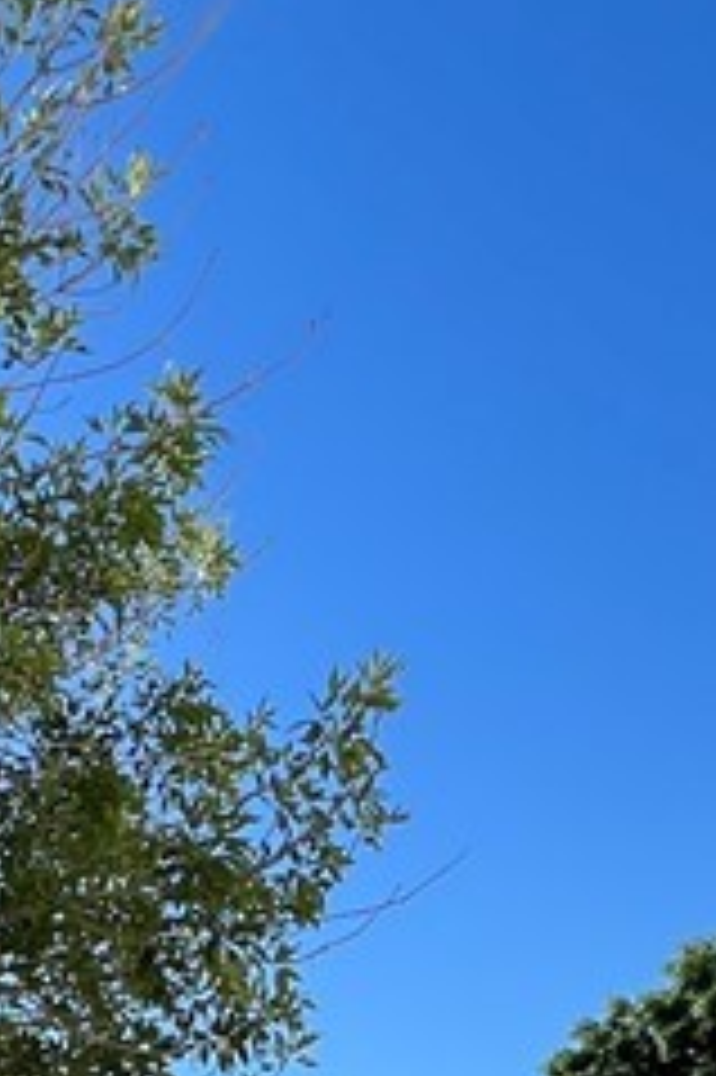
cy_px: 1616
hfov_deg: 21.3
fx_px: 1733
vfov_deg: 25.7
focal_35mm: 58
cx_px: -203
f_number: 1.8
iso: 32
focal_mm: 1.57
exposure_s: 1/896
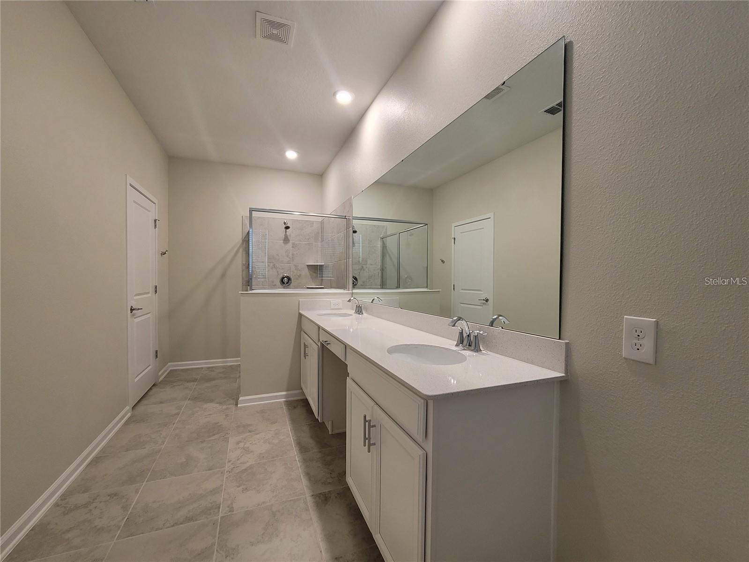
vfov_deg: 89.9
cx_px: 374
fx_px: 281
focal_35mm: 13
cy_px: 281
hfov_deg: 106.2
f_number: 2.2
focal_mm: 2.2
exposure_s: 1/59.2
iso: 250
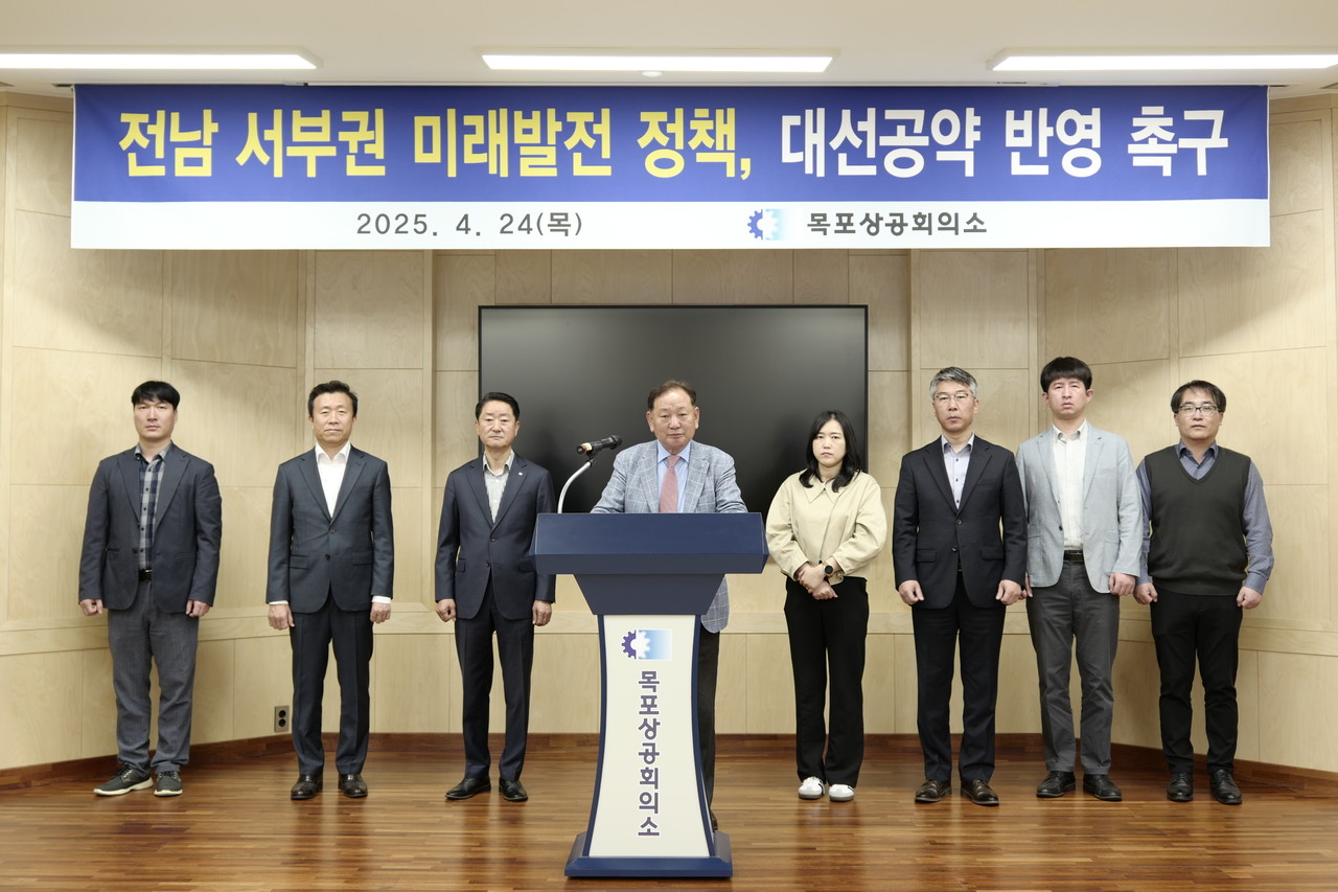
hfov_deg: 53.1
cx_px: 669
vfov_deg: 36.9
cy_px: 446
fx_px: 1338
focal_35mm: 36
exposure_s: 1/25
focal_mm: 24
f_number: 2.8
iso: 160
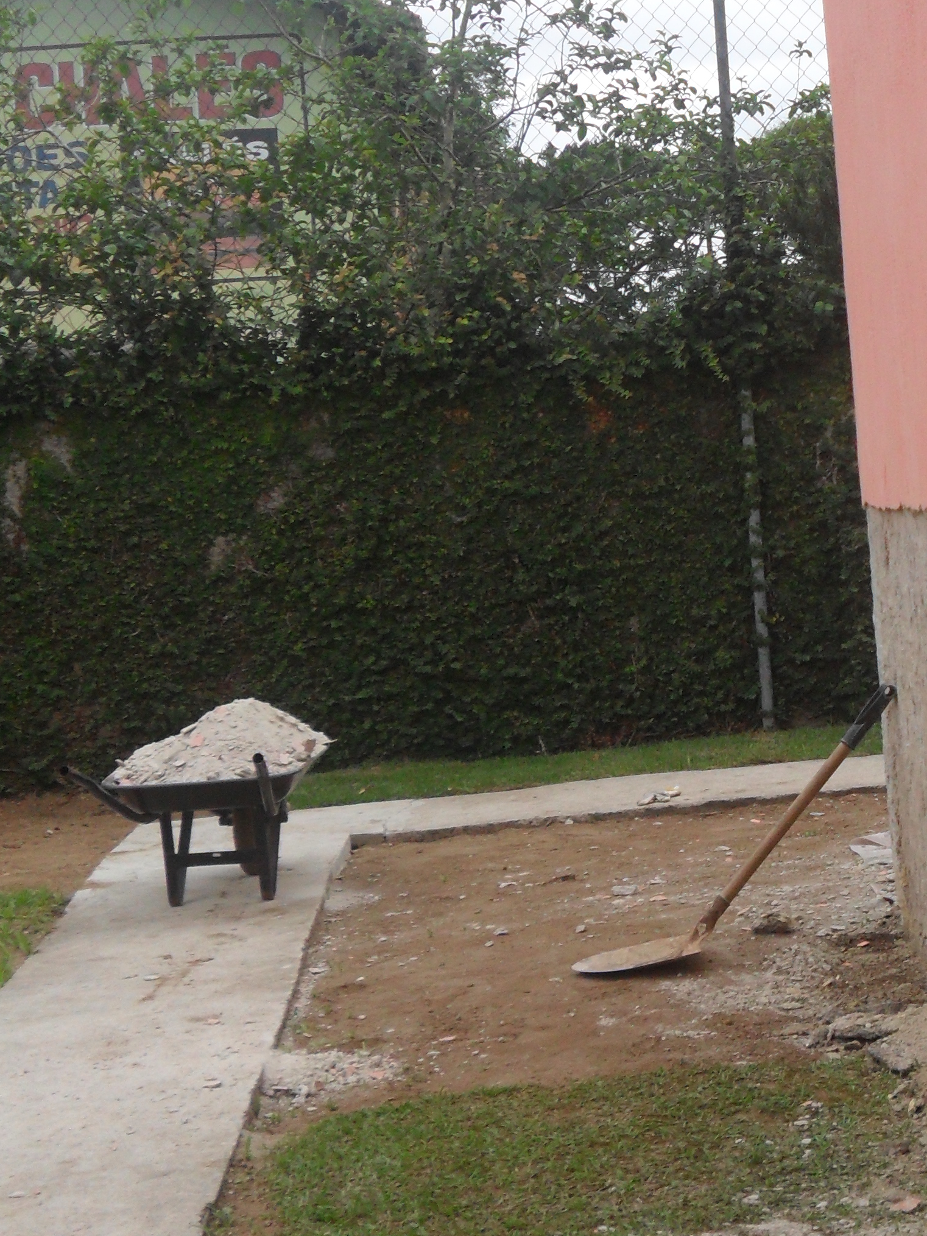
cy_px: 648
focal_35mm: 69
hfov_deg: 20.8
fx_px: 2463
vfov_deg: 28.2
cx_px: 872
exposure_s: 1/500
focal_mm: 6.3
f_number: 3
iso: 80
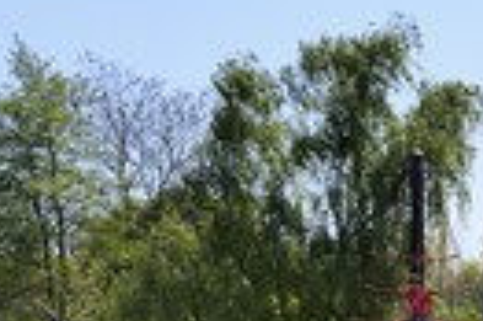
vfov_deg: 6.0
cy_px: 410
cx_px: 745
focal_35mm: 225
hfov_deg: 8.9
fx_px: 3015
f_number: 11
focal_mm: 70
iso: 200
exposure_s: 1/320
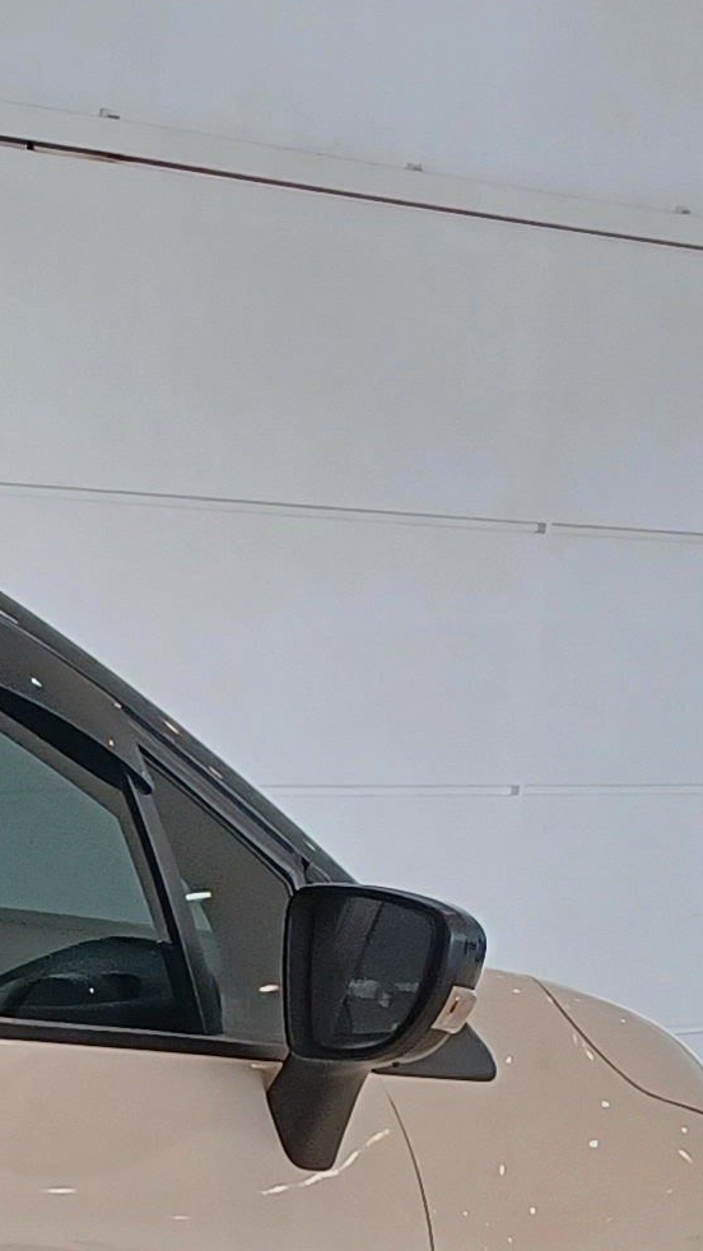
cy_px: 1553
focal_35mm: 111
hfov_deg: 9.0
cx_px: -1347
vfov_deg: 18.2
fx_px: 3680
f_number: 1.8
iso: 125
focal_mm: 4.6
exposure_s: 1/60
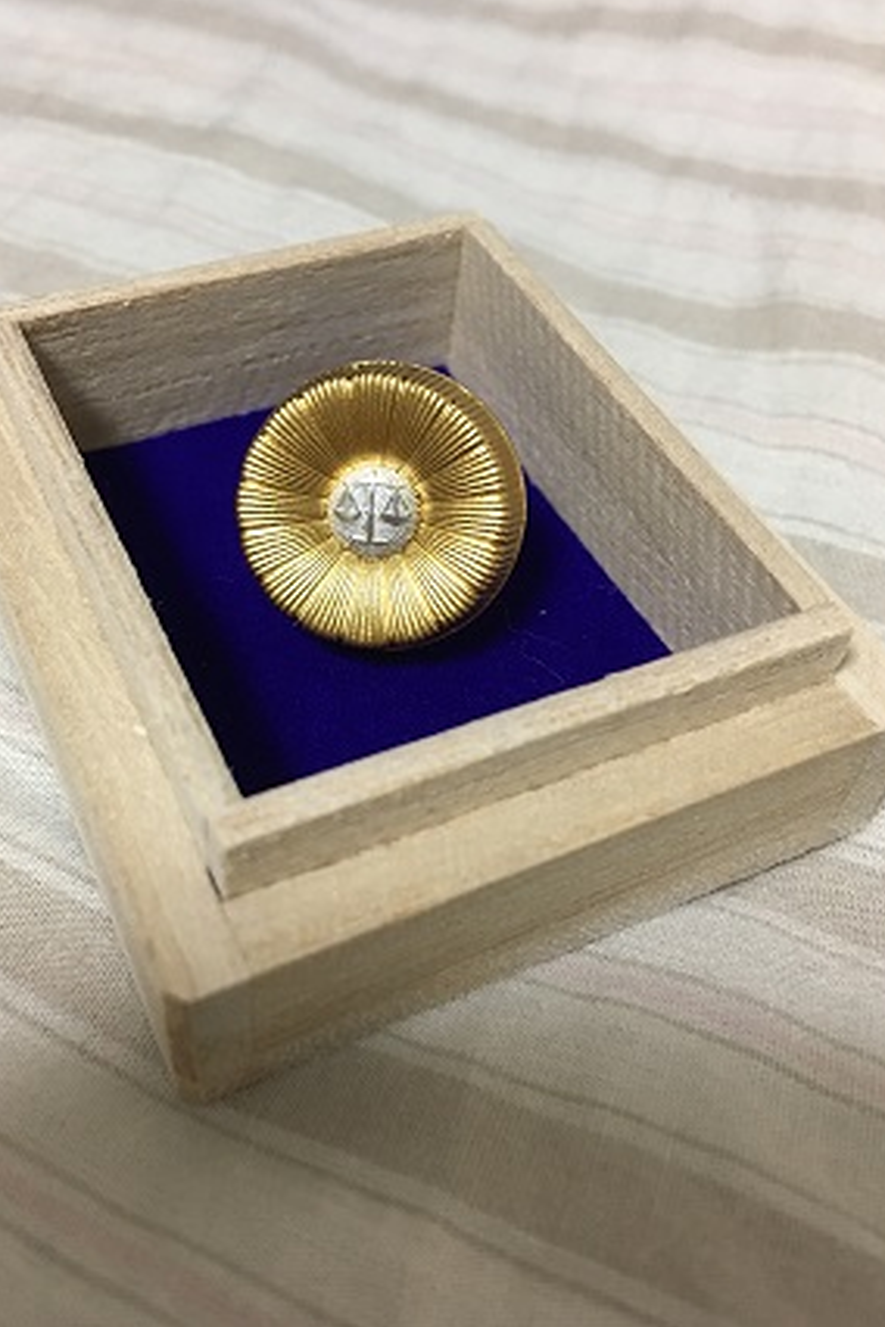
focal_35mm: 34
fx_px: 1254
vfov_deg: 55.7
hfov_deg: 38.8
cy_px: 617
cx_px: 396
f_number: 2.2
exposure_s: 1/30
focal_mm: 4.15
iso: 125
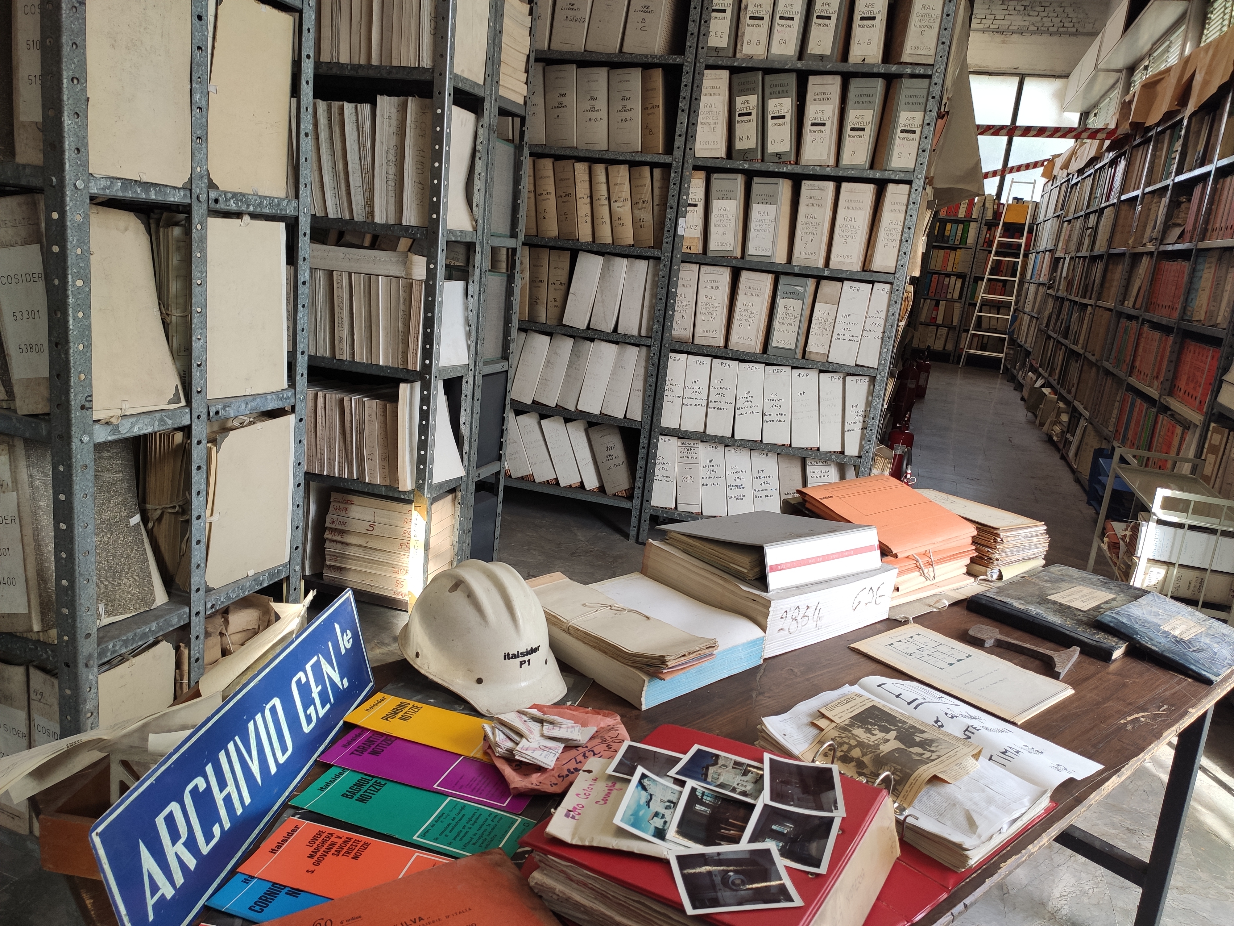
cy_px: 463
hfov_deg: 67.3
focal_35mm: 26
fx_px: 927
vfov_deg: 53.1
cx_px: 617
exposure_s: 1/100
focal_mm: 4.77
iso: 136
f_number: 1.75
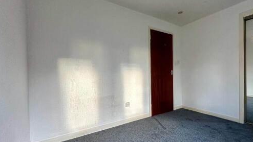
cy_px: 76
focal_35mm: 18
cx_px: 146
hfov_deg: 91.9
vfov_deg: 61.0
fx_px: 121
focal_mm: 2.22
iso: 200
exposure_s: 1/100
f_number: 2.2
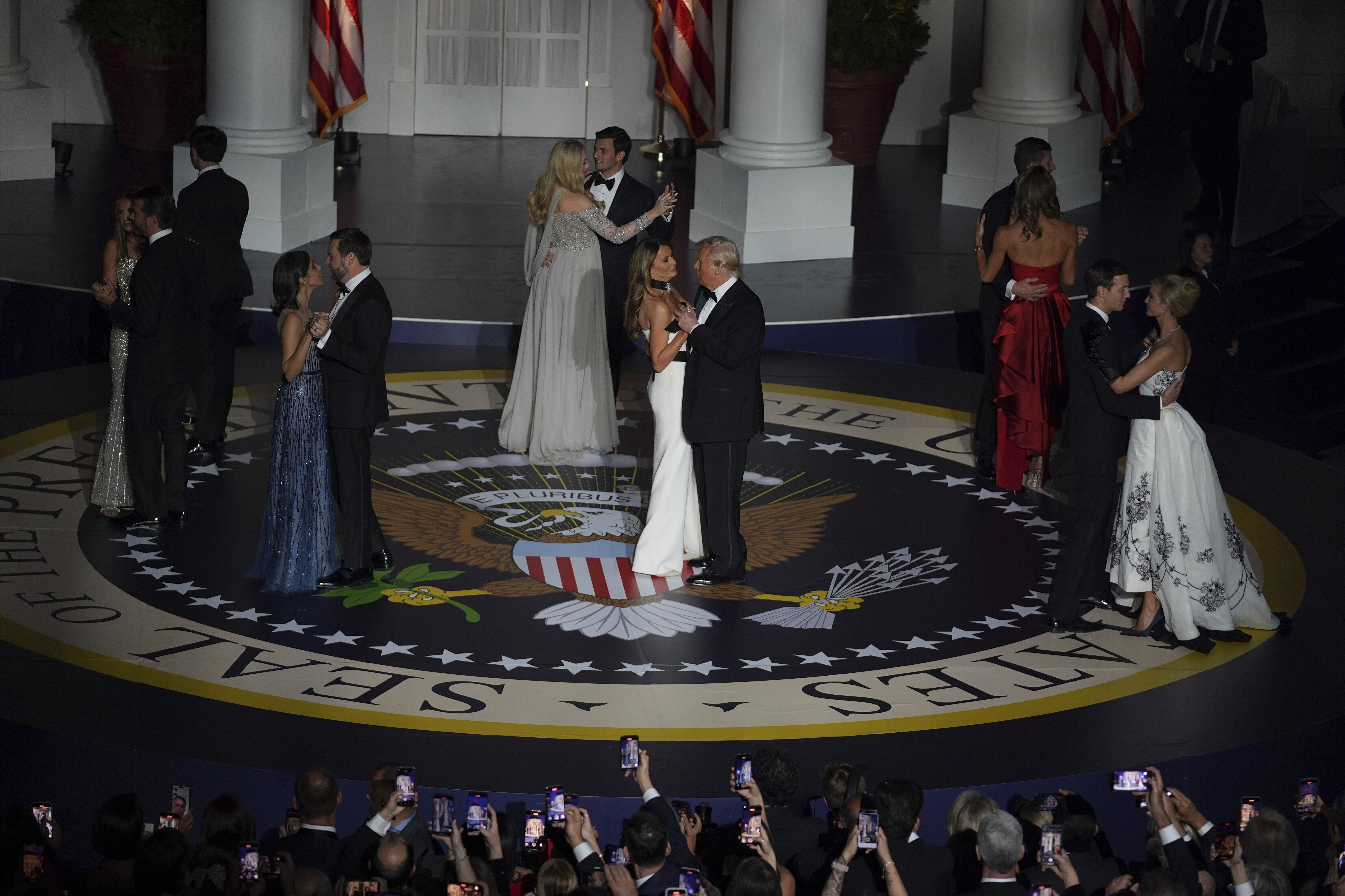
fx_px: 5454
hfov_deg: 14.1
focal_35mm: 146
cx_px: 672
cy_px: 448
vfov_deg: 9.4
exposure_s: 1/320
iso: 800
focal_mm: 146
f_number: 2.8
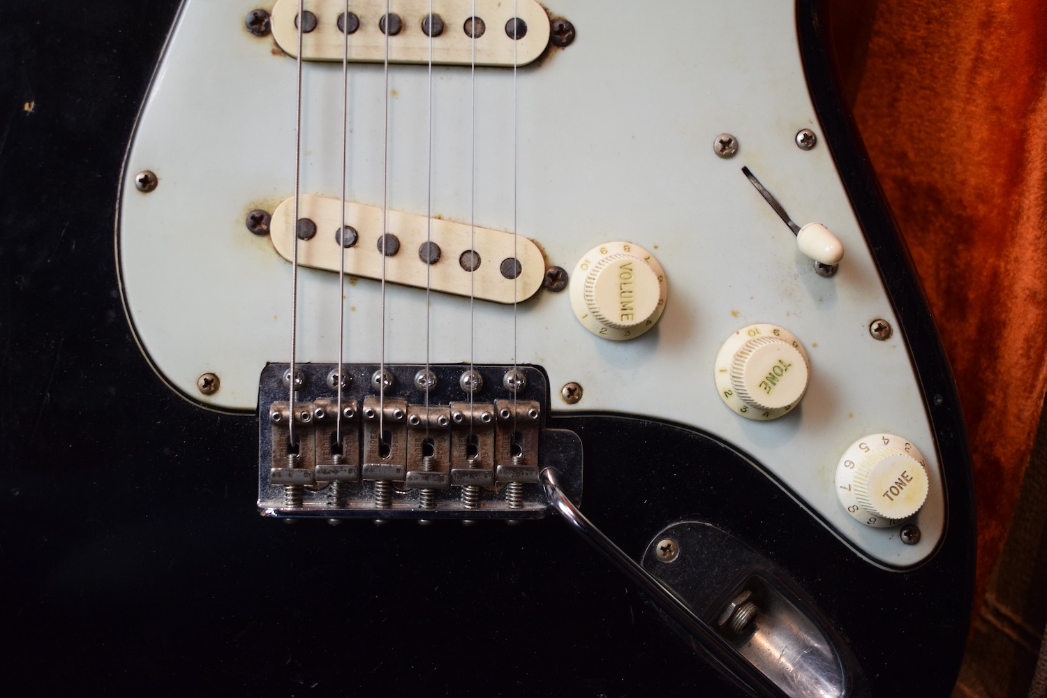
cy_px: 349
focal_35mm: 45
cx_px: 524
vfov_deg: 29.9
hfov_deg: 43.6
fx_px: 1309
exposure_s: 1/60
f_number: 4.2
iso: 1600
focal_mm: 30
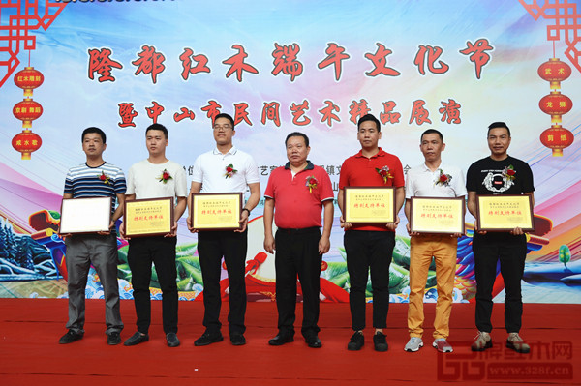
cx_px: 290
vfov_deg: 39.9
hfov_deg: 57.3
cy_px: 193
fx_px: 532
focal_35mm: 33
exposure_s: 1/80
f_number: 4.5
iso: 100
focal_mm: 22
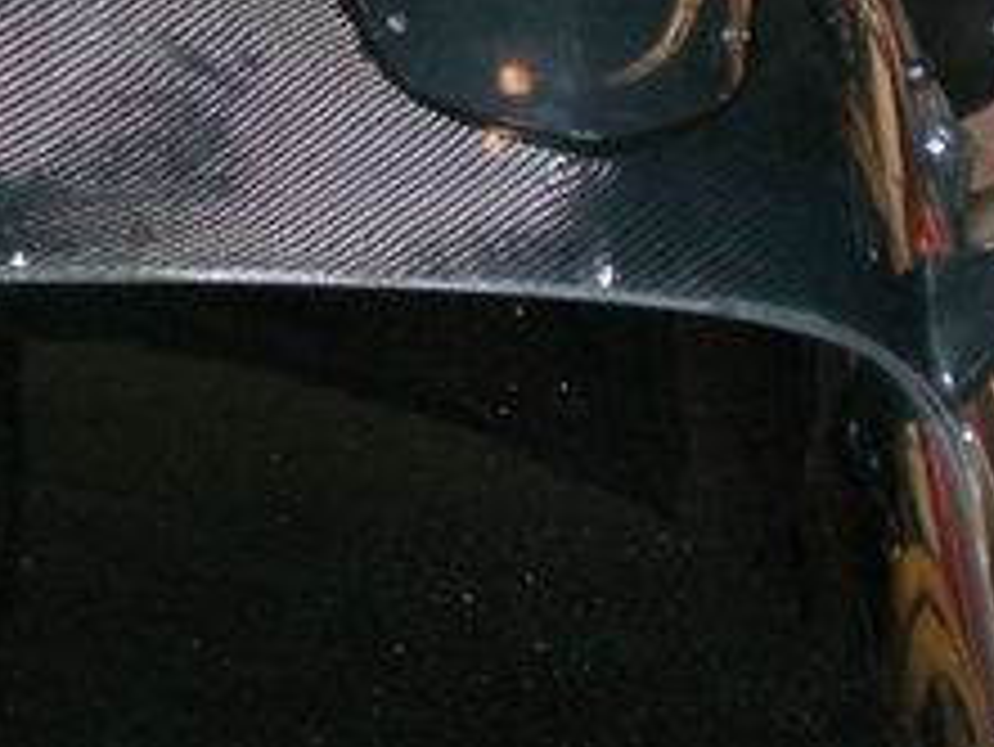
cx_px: -22
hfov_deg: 17.4
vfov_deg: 13.3
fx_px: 3160
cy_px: 58
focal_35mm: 110
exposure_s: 1/60
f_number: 3.1
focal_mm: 6.3
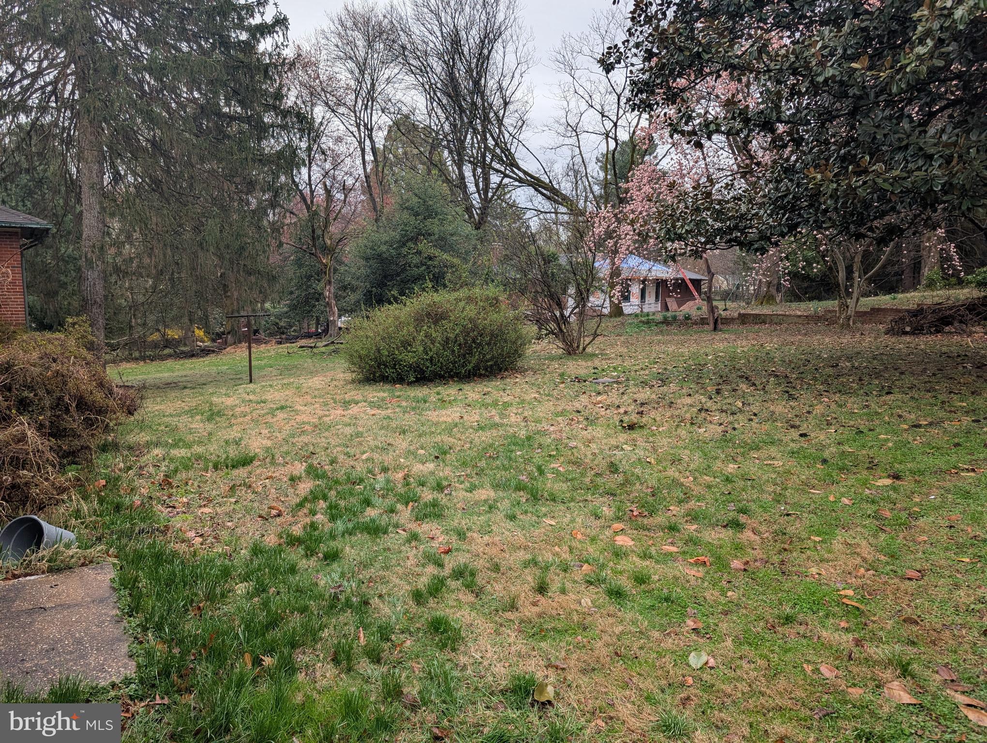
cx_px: 494
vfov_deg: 56.9
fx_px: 685
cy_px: 372
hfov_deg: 71.5
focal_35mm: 24
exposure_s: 1/188
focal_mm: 6.9
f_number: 1.68
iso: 24
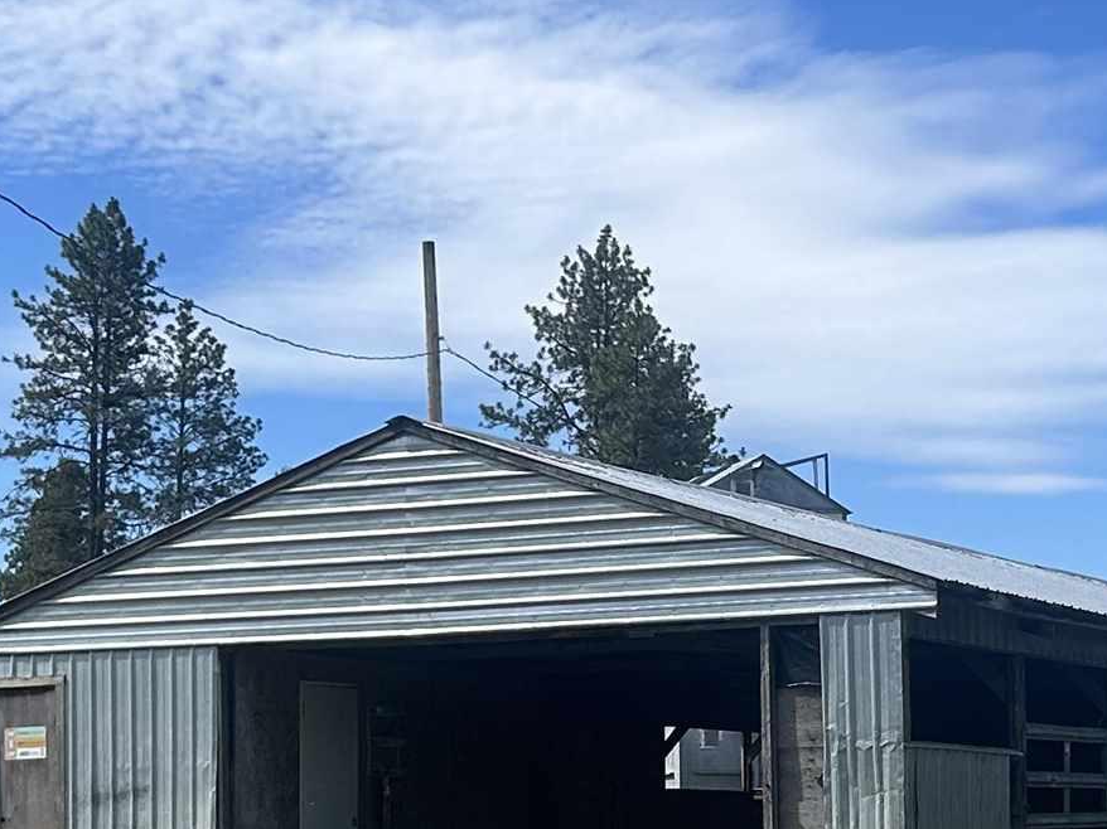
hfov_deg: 21.4
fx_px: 2909
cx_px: 760
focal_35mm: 91
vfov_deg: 16.1
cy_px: 640
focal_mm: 5.7
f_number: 1.5
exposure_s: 1/3831
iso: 50
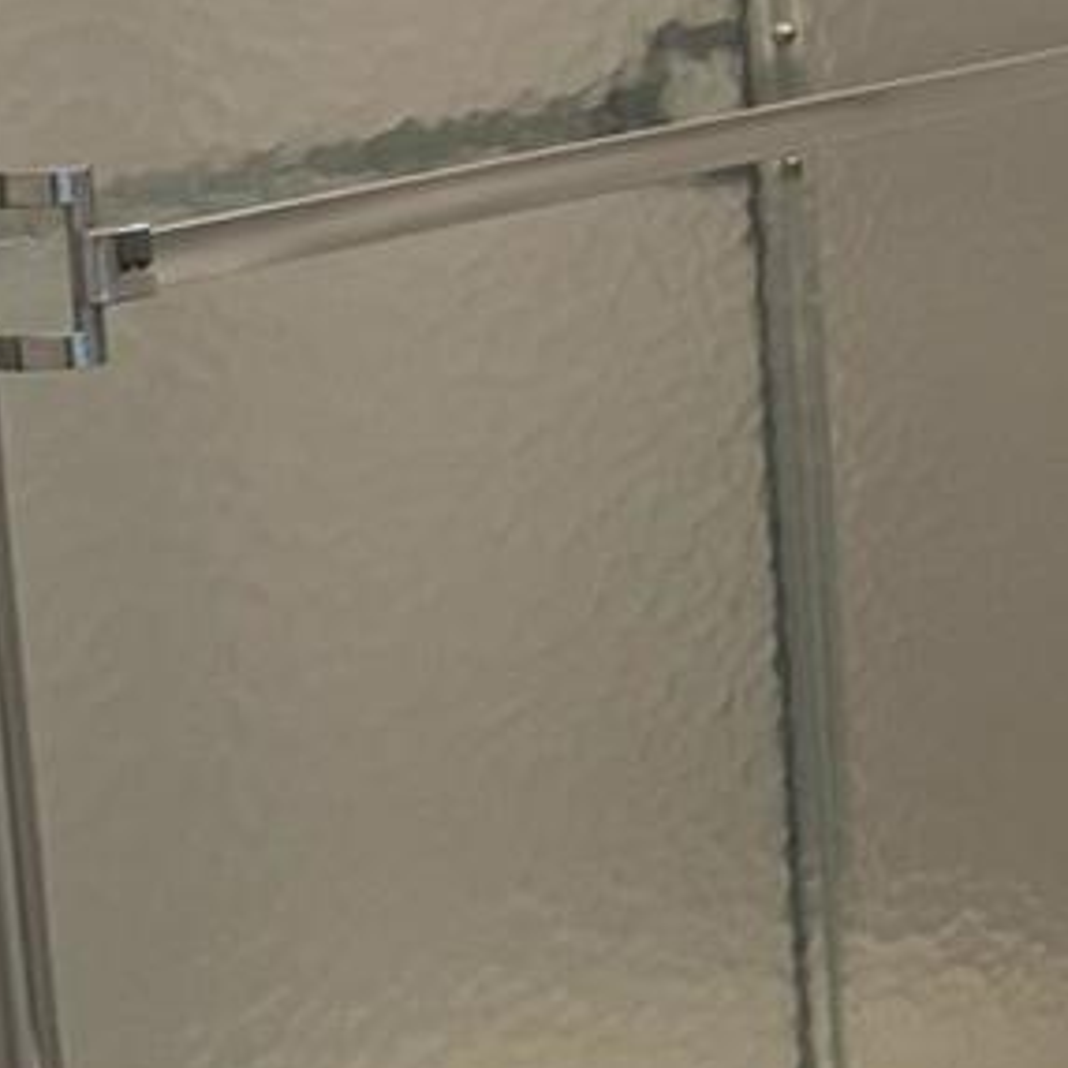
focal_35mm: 114
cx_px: 1882
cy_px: 105
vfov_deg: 15.1
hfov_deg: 13.8
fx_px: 3979
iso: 250
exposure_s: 1/60
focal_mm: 6.76
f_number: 1.78
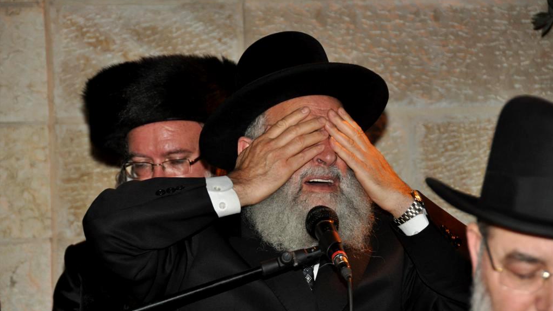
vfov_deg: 6.9
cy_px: 179
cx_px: 277
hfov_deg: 12.2
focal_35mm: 177
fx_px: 2595
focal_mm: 112
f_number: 5.3
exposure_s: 1/60
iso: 800
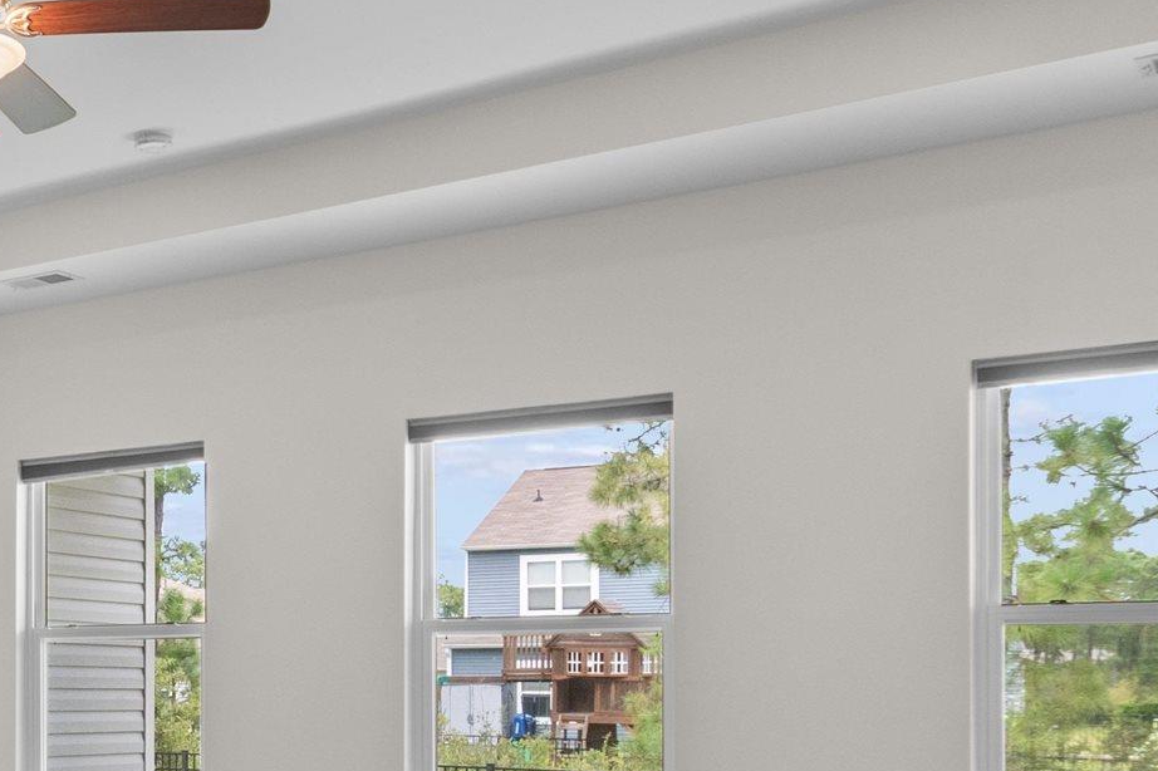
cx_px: -299
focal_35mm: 50
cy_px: 669
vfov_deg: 26.2
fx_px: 1608
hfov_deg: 31.7
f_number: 4.5
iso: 100
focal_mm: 10
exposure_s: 1/3
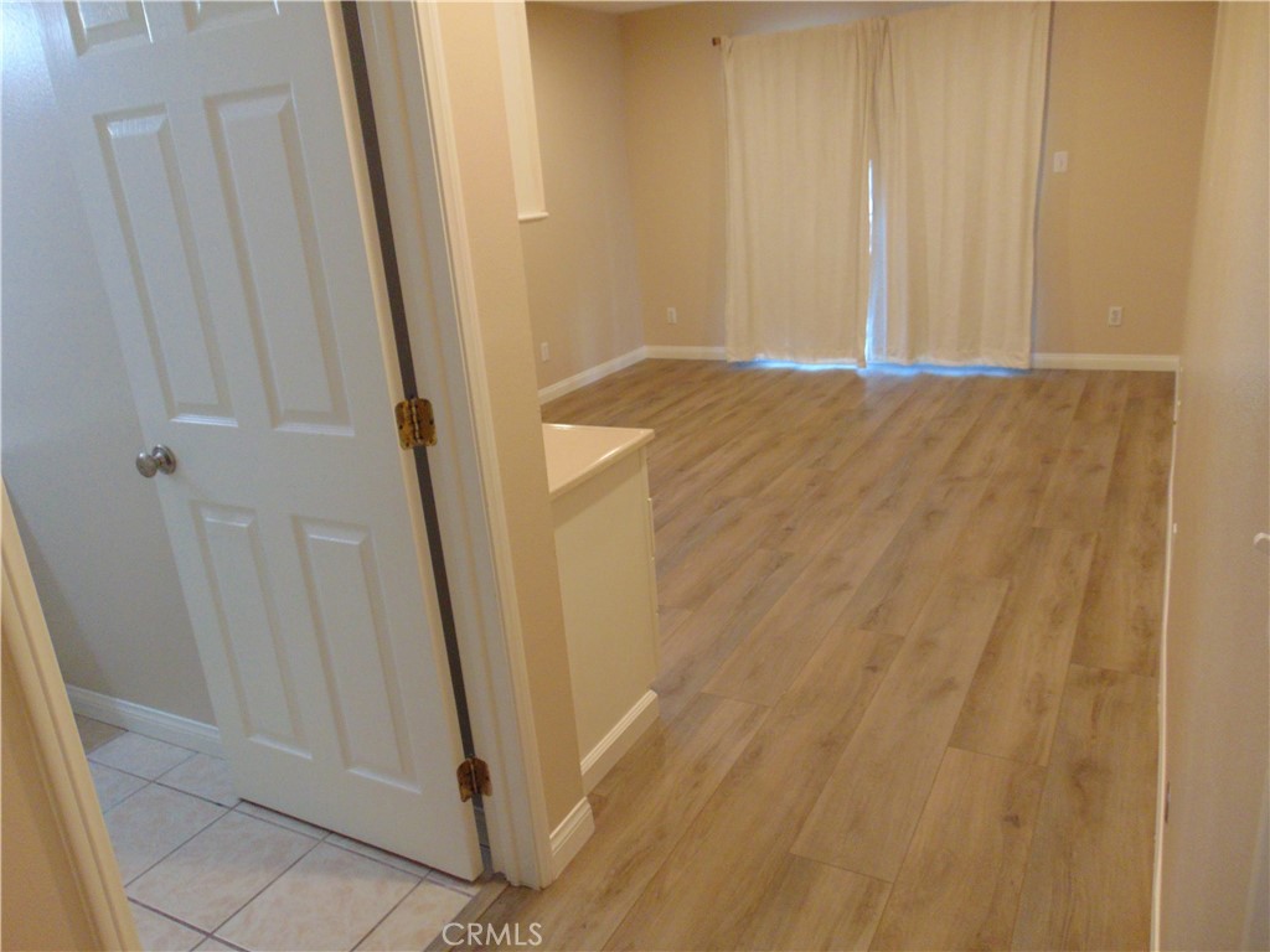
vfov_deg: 54.9
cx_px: 635
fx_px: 917
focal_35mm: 25
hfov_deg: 69.4
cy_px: 476
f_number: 3
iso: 250
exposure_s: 1/30
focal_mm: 4.5
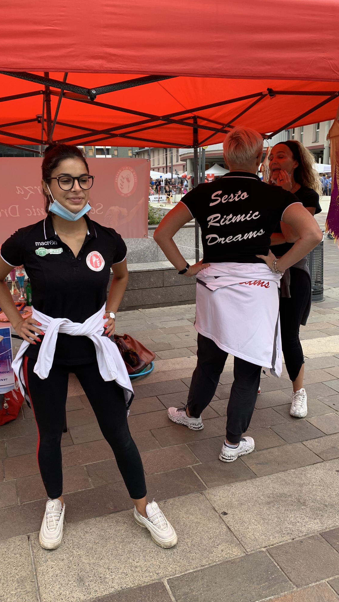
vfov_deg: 66.1
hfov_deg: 40.1
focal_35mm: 29
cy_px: 305
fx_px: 463
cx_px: 142
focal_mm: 4.25
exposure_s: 1/651
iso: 25
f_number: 1.8
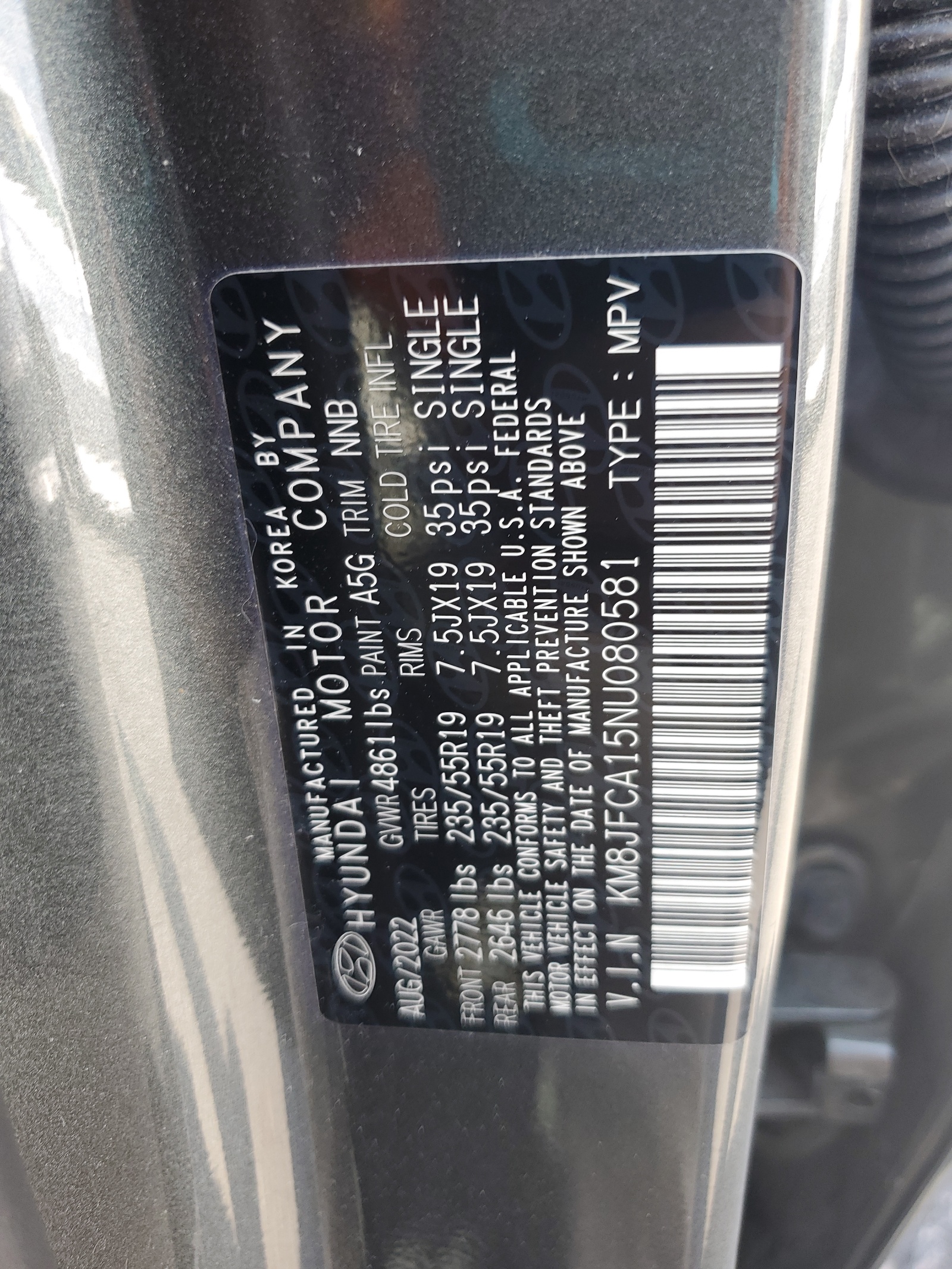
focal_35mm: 26
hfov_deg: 53.1
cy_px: 634
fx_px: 953
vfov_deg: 67.3
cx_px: 476
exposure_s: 1/120
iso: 51
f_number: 1.5
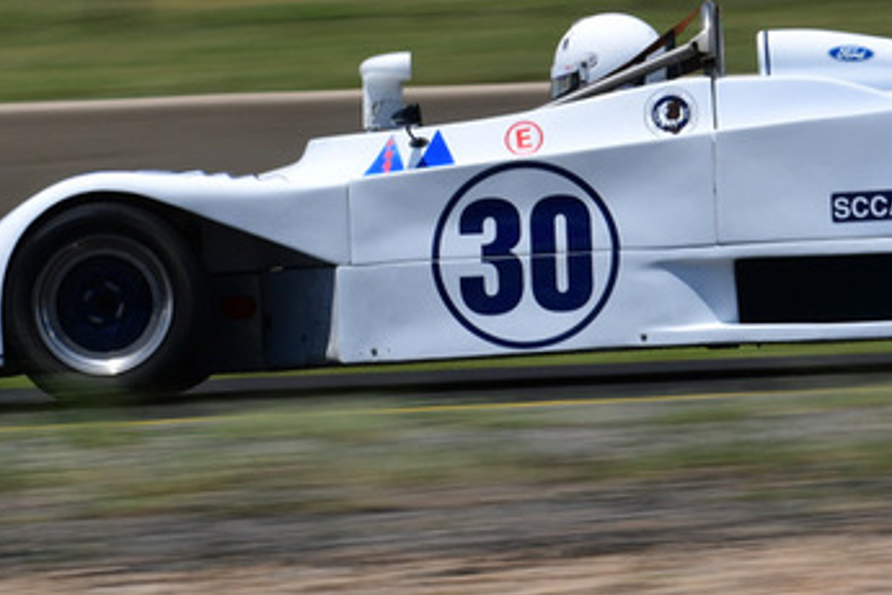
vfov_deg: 2.7
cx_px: 502
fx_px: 12491
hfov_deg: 4.1
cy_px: -93
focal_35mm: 504
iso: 160
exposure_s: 1/200
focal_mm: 145
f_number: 14
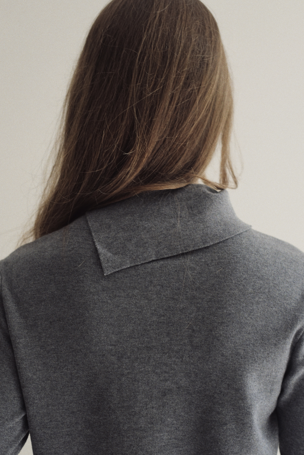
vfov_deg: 37.5
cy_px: 228
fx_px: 671
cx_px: 152
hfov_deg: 25.5
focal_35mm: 53
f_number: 2
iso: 320
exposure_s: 1/45
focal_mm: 35
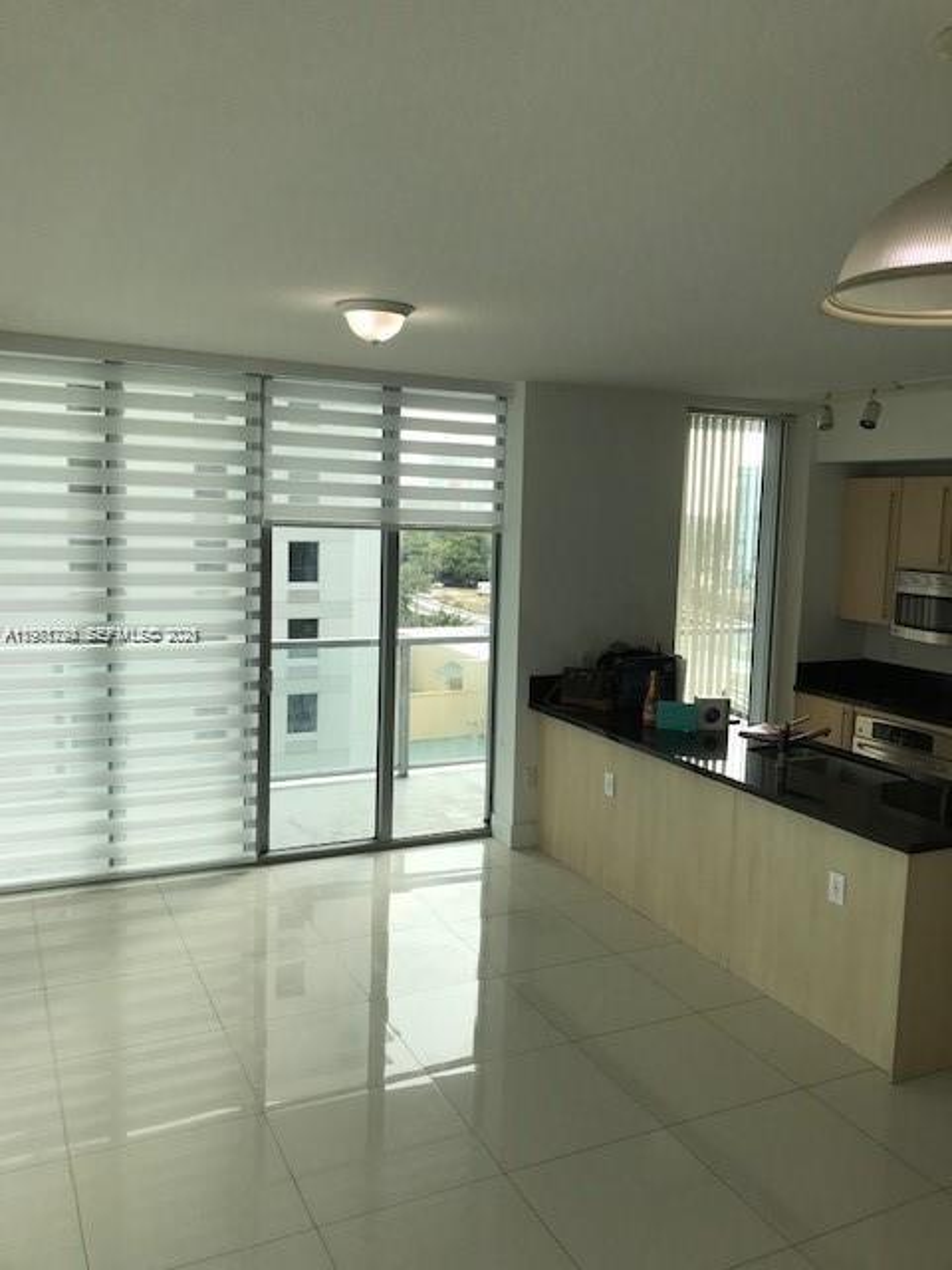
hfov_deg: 49.7
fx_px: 1027
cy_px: 635
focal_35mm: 28
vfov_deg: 63.4
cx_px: 476
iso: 20
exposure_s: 1/267
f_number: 1.8
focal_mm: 3.99
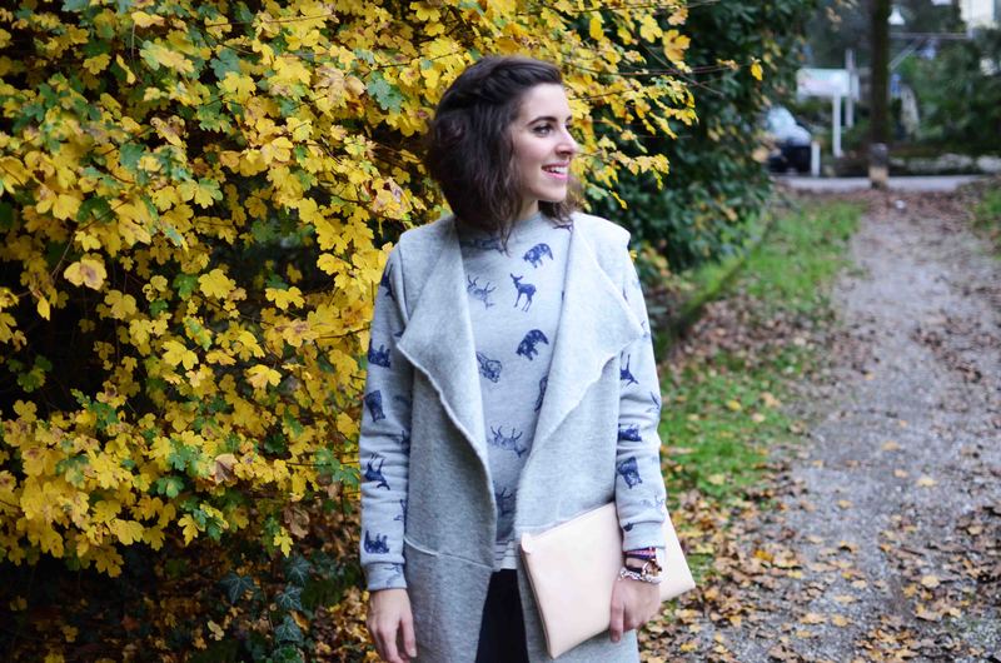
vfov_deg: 25.6
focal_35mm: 52
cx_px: 500
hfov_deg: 37.9
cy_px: 332
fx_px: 1457
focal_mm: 35
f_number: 1.8
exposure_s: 1/1000
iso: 1250
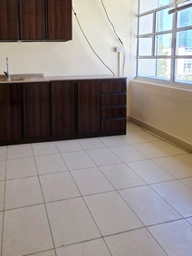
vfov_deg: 74.2
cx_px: 41
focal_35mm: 21
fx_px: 155
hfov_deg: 59.0
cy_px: 68
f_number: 1.9
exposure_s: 1/101
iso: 25
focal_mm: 2.2
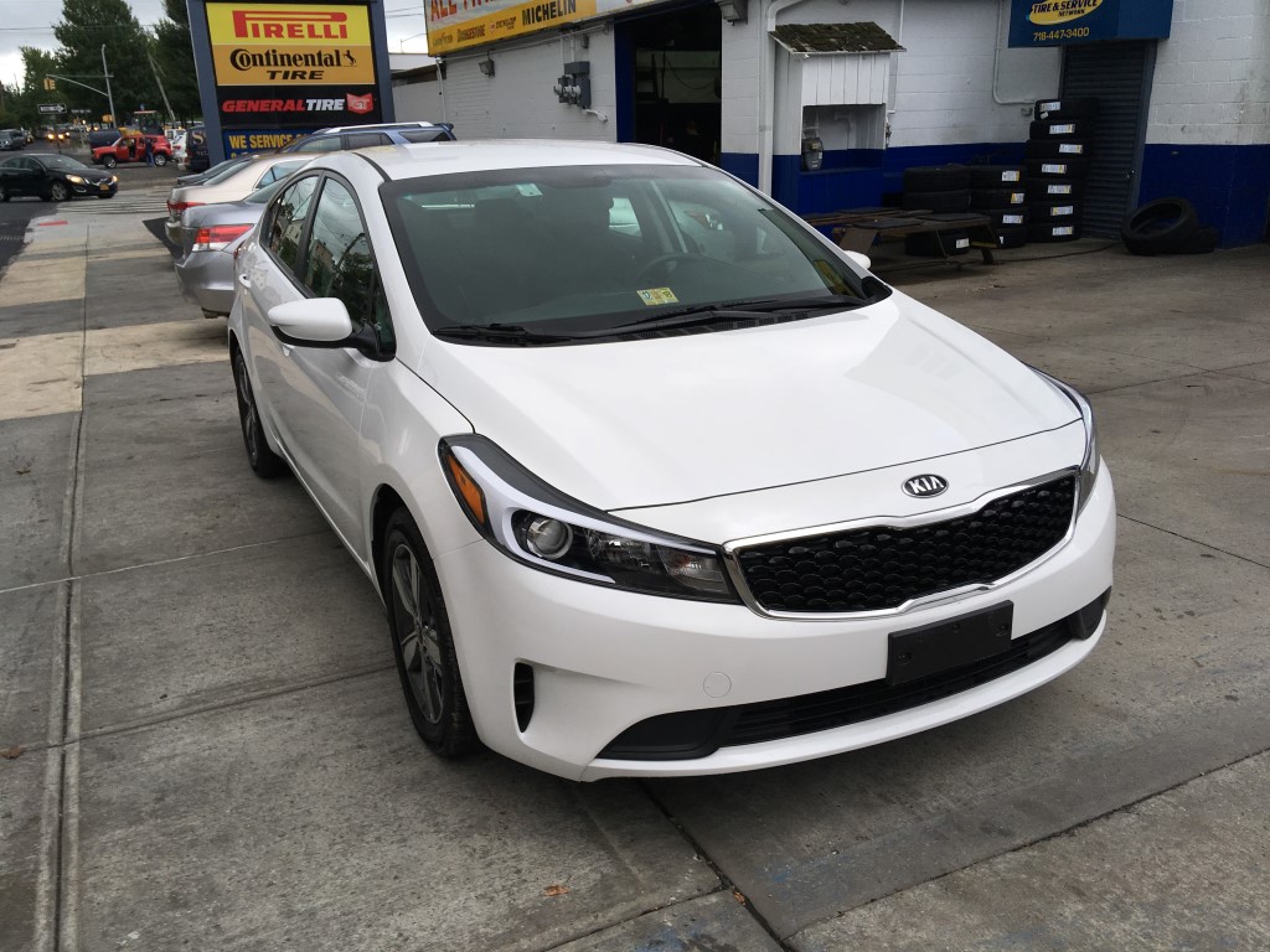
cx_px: 635
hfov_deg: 61.7
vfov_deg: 48.2
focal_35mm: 29
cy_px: 476
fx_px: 1064
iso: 25
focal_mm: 4.15
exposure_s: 1/174
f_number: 2.2
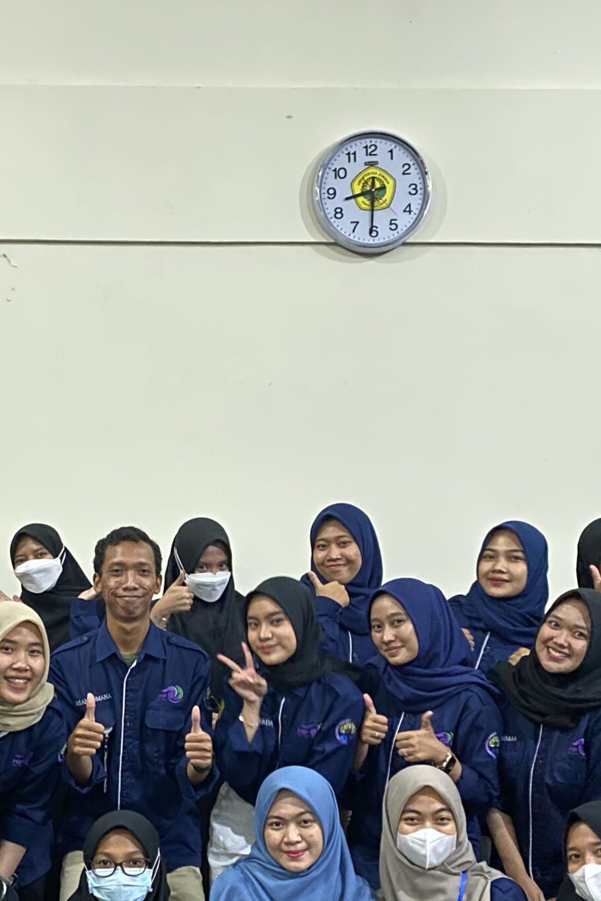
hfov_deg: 26.1
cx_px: 147
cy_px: 619
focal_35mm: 51
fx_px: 1277
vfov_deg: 38.3
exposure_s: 1/17
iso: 1000
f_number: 1.8
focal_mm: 4.25
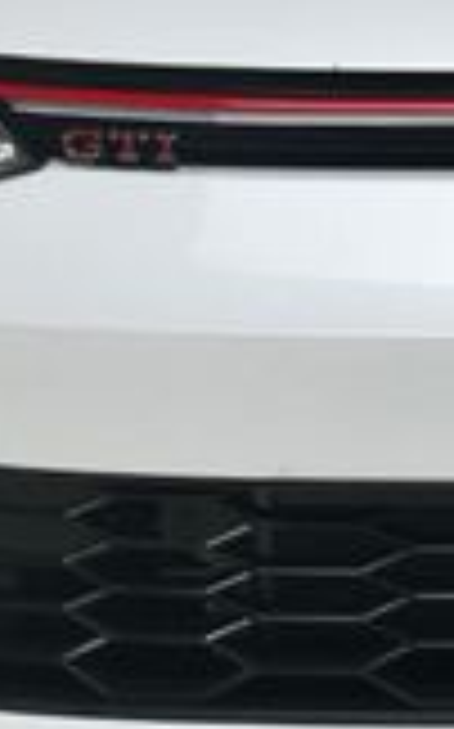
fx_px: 3590
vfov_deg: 11.4
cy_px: -58
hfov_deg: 7.2
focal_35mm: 181
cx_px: 602
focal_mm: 30
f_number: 13
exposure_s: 1/160
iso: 100
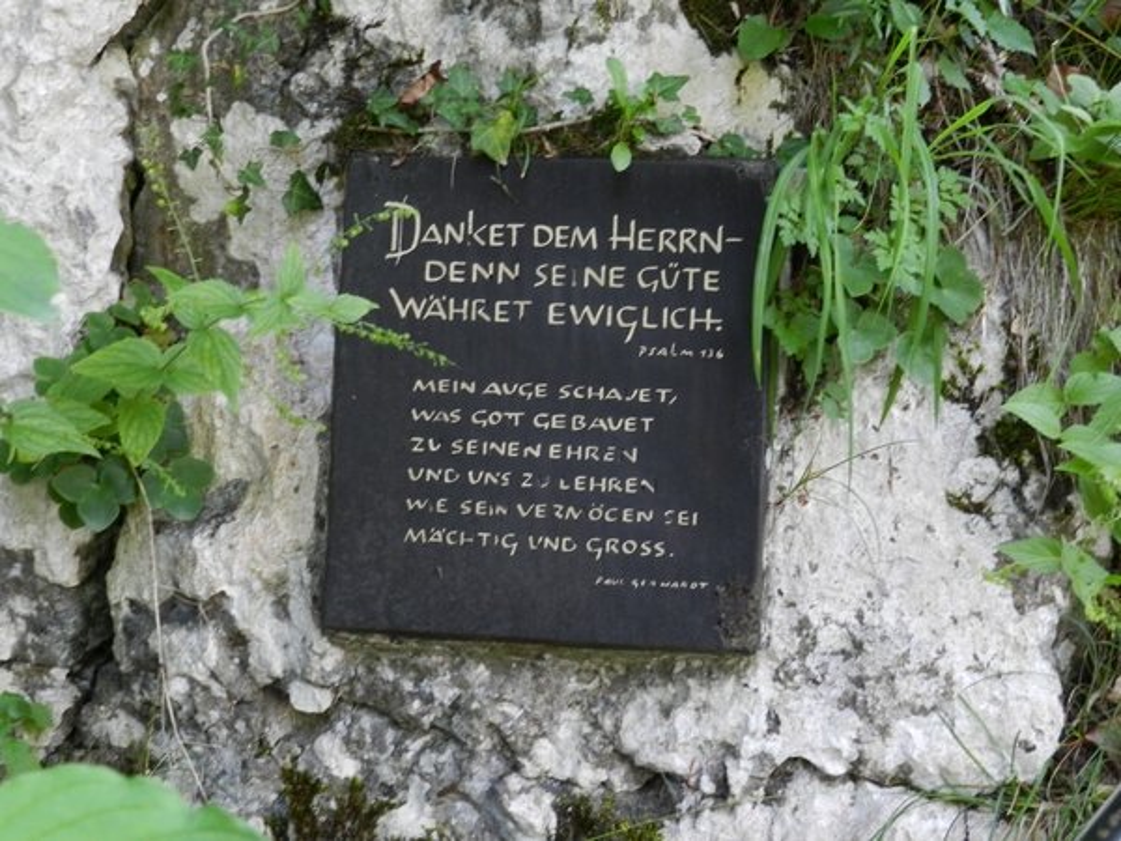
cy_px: 420
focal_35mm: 46
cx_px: 560
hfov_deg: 41.2
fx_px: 1490
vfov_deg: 31.5
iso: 400
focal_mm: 8.1
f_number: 4.2
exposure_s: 1/20
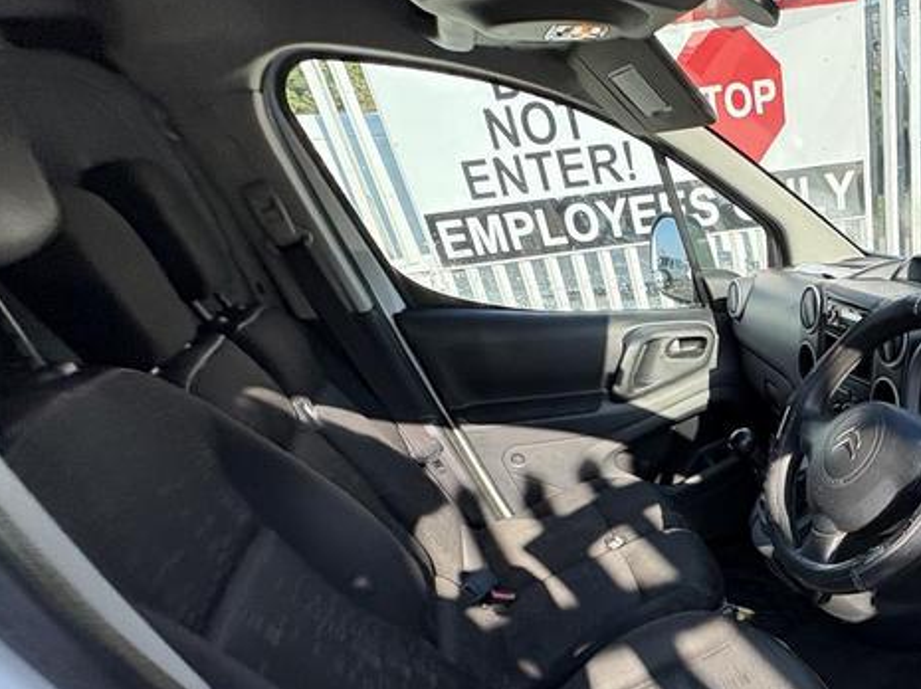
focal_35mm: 27
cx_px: 802
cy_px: 610
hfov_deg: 57.6
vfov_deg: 46.7
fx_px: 718
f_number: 2.2
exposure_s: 1/337
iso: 64
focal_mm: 2.22
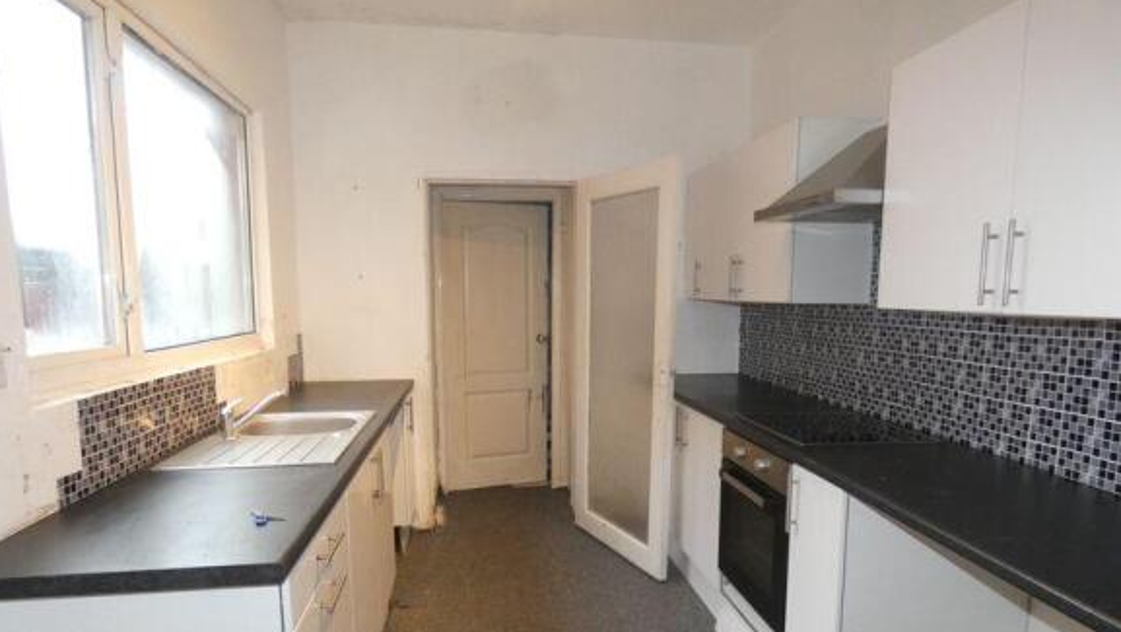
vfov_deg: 51.1
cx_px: 559
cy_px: 386
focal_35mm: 22
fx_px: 654
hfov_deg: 81.2
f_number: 2.8
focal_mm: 3.6
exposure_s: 1/60
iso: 500
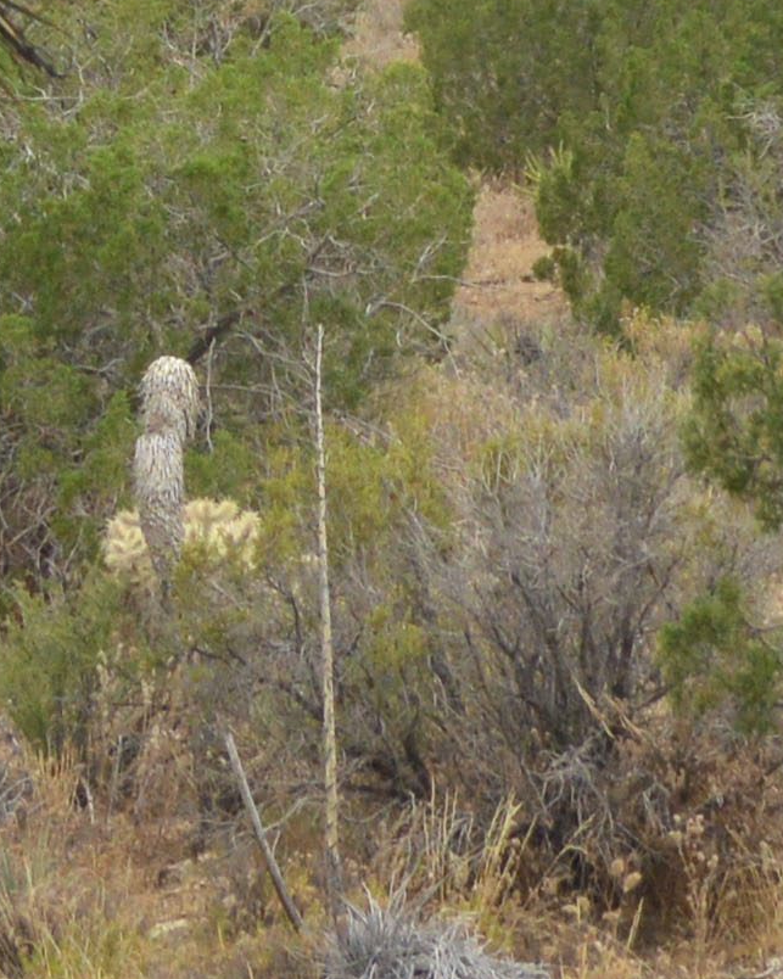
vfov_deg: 5.4
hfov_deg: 4.3
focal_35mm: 358
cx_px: 306
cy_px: -58
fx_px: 10372
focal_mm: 34
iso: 400
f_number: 5
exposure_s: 1/1250
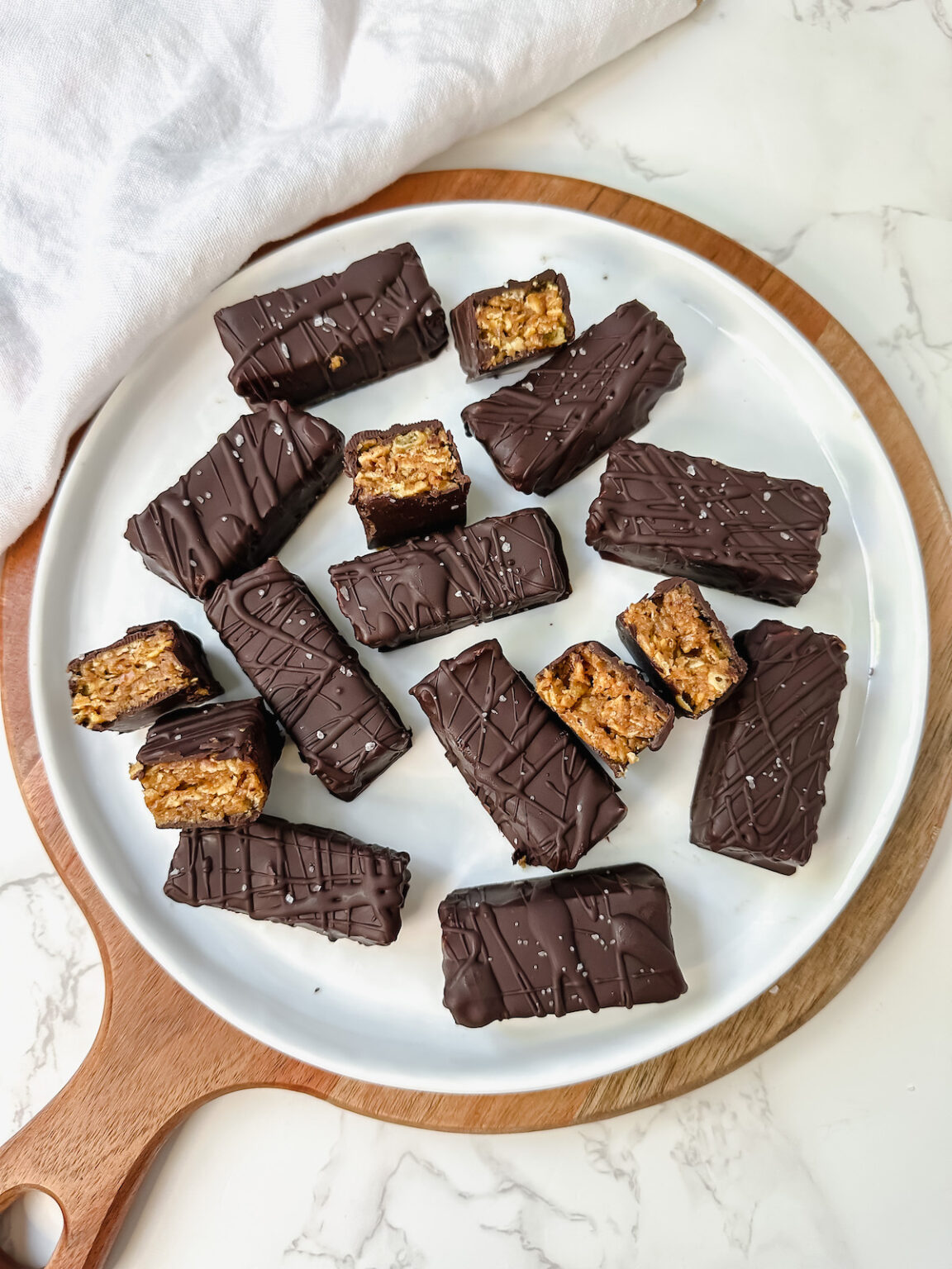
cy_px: 634
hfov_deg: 56.8
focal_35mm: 24
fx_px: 880
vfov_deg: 71.6
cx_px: 476
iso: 200
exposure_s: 1/120
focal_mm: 6.86
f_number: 1.8
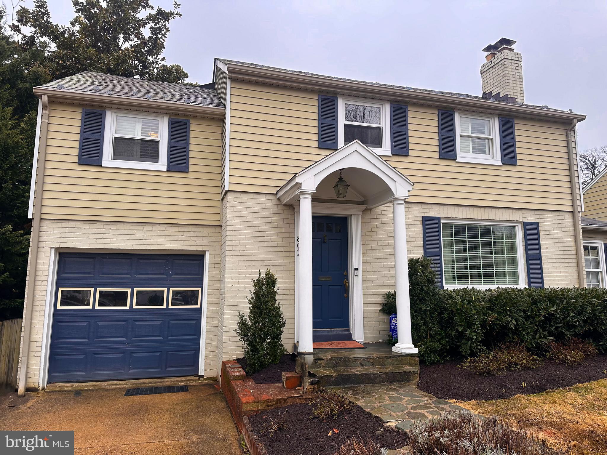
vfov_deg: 56.8
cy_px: 228
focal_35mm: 24
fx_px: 421
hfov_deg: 71.6
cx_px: 304
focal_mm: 6.86
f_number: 1.8
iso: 80
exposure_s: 1/680
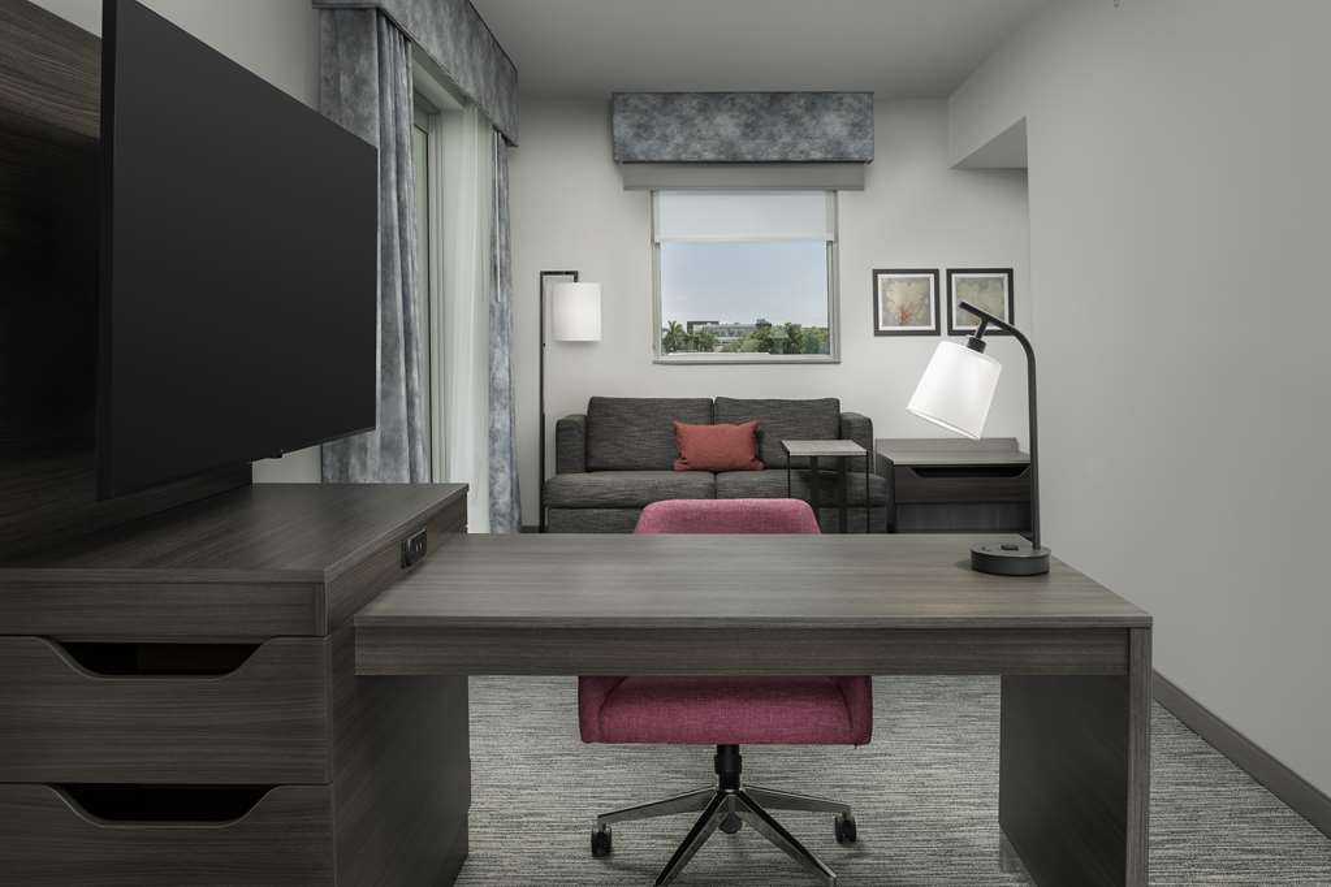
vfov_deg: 45.0
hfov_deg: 63.7
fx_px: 1072
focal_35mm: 29
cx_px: 666
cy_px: 444
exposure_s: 1/250
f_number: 11
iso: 200
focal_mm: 29
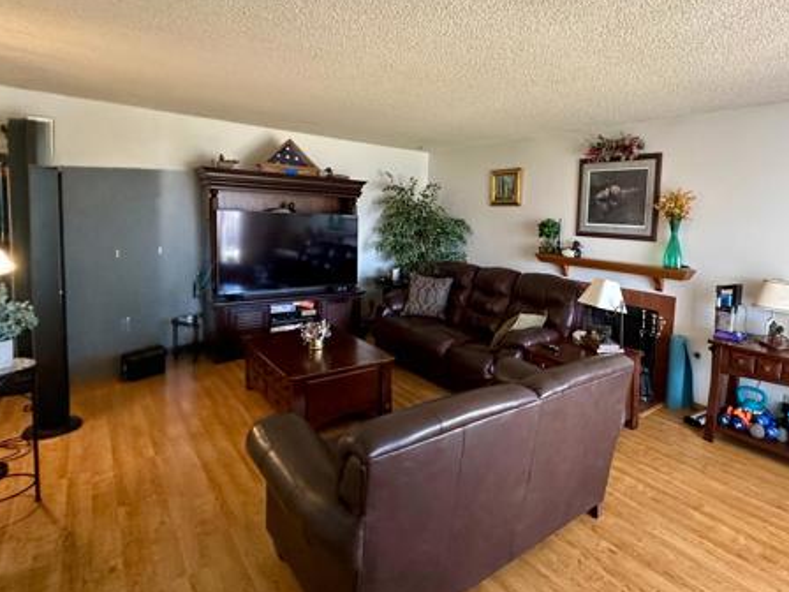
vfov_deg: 65.8
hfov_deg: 79.8
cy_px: 261
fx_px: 456
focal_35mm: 20
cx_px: 507
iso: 400
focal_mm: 2.22
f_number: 2.2
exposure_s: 1/60
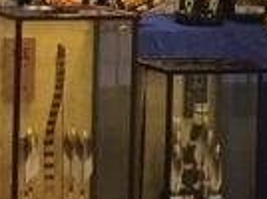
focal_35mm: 222
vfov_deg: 6.6
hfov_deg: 8.9
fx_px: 1709
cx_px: 88
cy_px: -60
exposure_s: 1/15
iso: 100
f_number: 2.2
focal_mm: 4.15
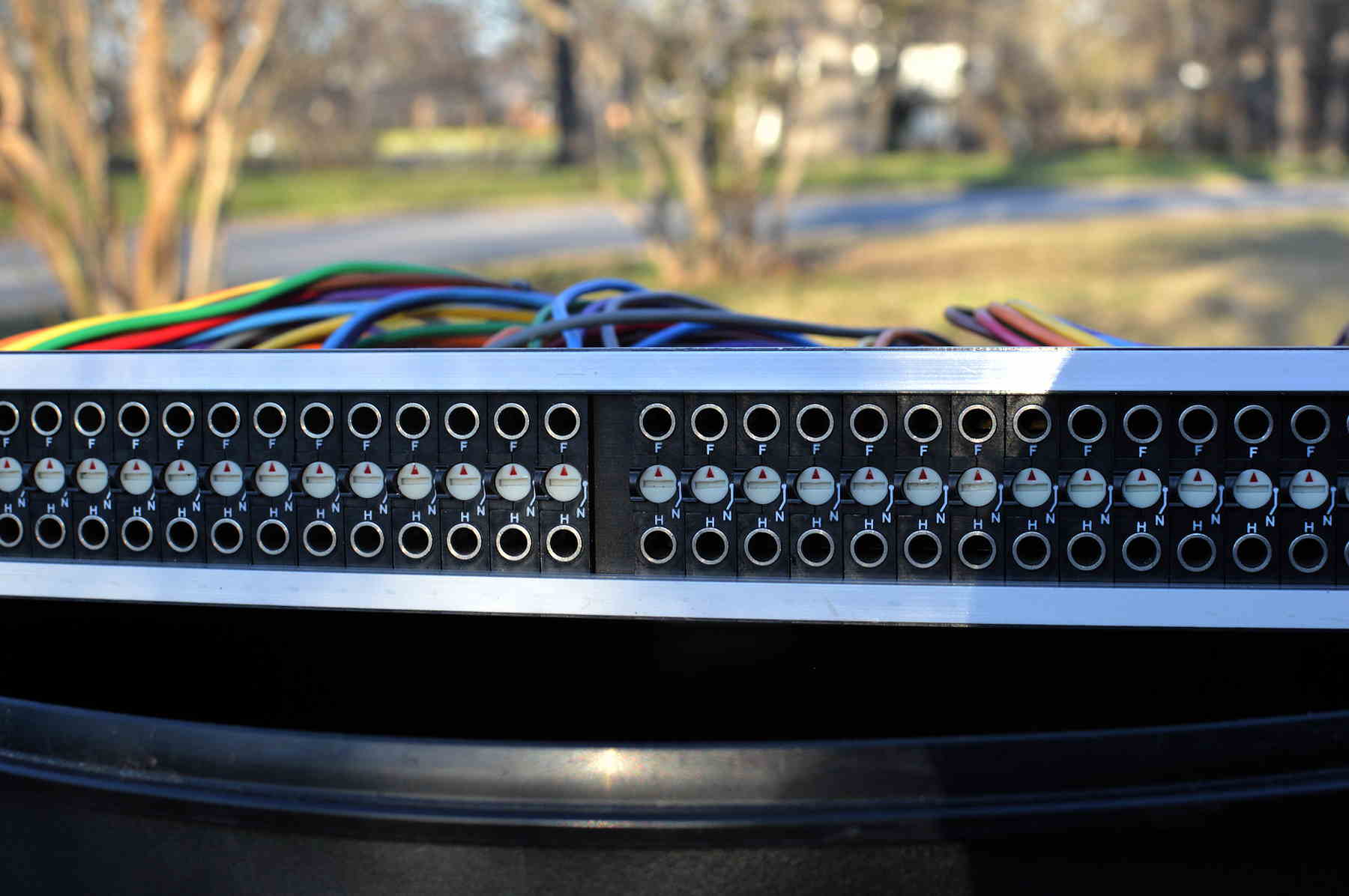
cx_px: 674
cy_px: 448
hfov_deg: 37.9
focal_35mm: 52
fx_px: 1965
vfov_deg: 25.7
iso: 400
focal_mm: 35
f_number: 8
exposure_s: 1/100
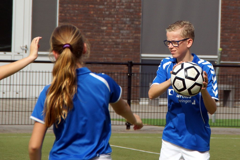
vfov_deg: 6.5
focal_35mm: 210
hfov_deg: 9.8
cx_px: 120
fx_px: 1399
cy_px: 80
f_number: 6.3
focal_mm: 140
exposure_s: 1/2000
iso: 400
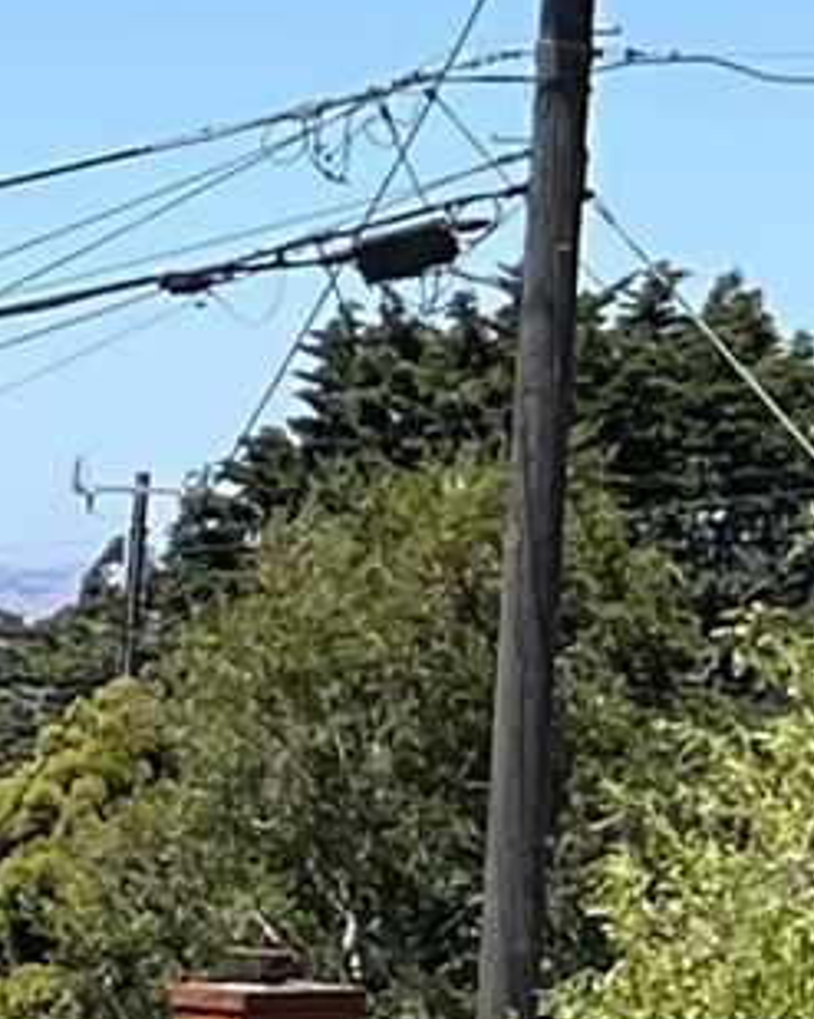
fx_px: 7592
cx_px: -2745
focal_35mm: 252
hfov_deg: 5.2
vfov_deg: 7.7
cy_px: 752
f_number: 1.5
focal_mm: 5.7
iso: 50
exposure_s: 1/3968
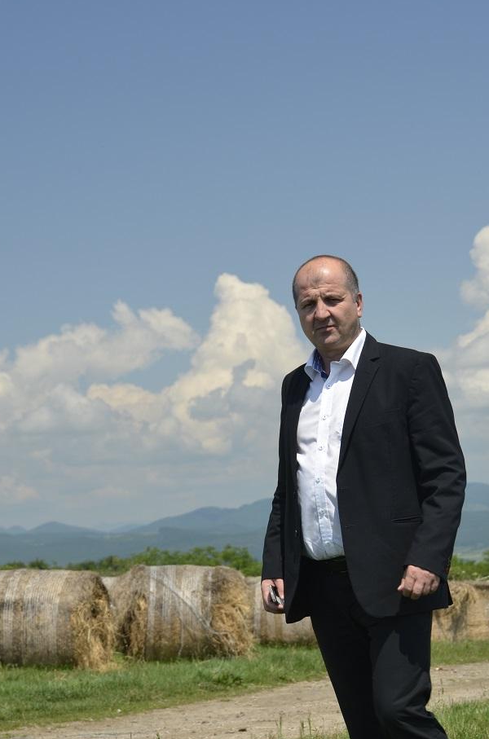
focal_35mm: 106
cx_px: 267
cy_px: 467
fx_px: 2171
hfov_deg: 12.8
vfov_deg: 19.3
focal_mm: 52
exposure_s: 1/200
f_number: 7.1
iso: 100
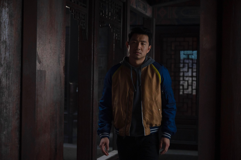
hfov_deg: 28.9
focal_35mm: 70
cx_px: 120
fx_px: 468
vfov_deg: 19.4
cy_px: 80
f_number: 2.8
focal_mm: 70
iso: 3200
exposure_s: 1/125
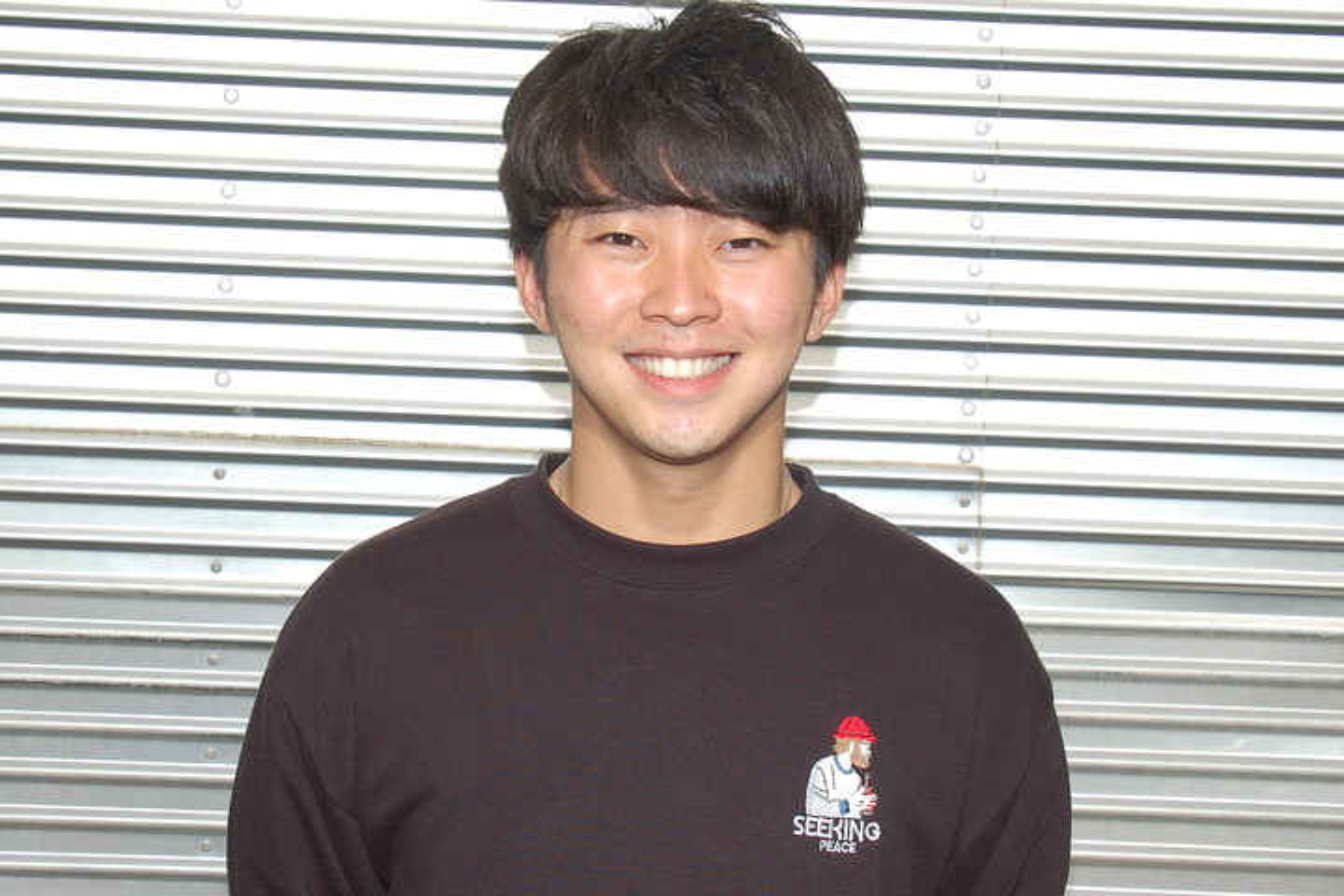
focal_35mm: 68
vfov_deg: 20.2
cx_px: 672
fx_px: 2520
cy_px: 448
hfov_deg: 29.9
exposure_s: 1/500
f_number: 11
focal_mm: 45
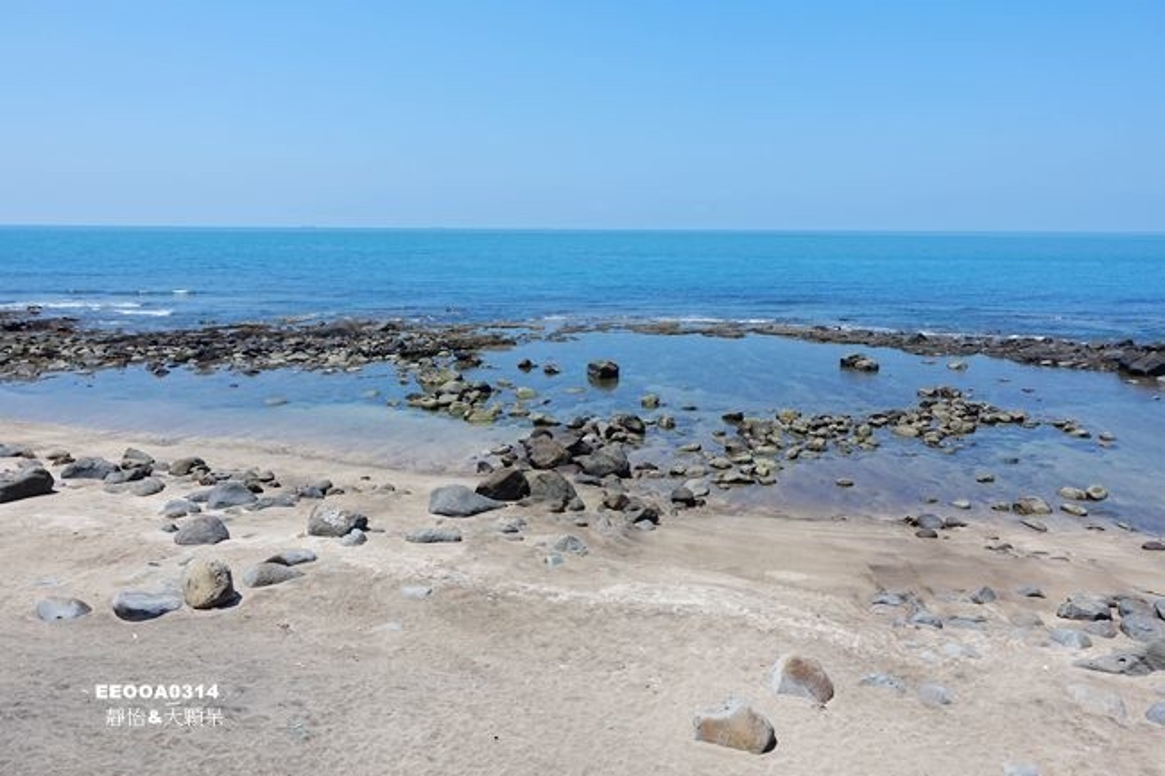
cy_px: 388
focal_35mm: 24
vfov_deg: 53.1
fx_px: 776
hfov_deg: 73.8
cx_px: 582
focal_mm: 8.8
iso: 125
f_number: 4
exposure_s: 1/160
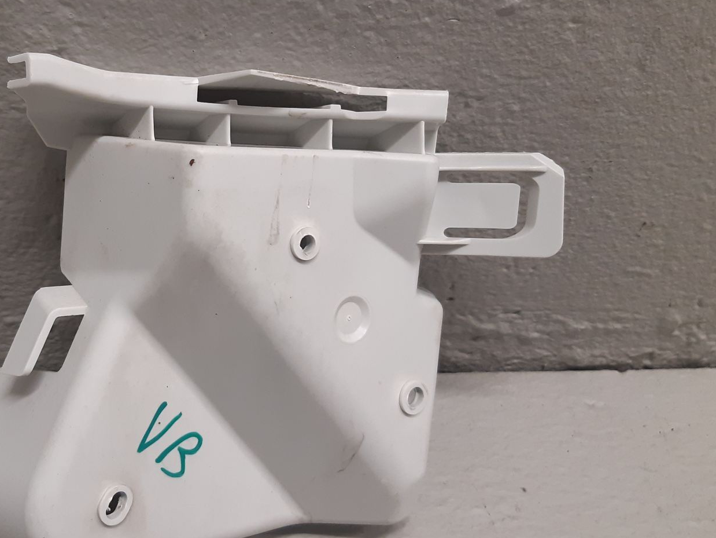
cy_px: 253
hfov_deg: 42.8
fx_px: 890
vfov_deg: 33.6
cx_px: 200
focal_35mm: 43
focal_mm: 3.93
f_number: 1.7
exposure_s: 1/50
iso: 125
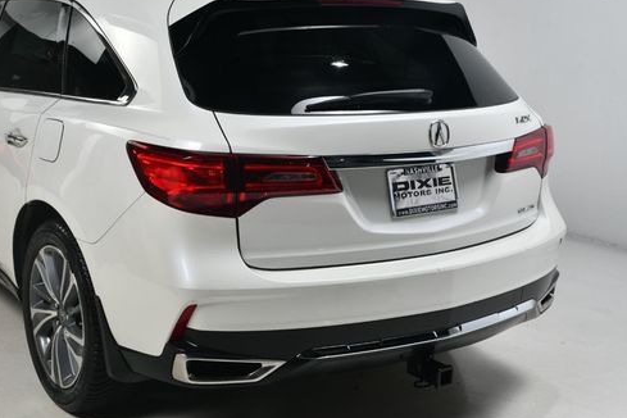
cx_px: 219
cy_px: 194
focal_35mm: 51
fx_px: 888
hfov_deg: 38.5
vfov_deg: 26.5
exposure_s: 1/160
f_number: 14
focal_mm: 26
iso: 100
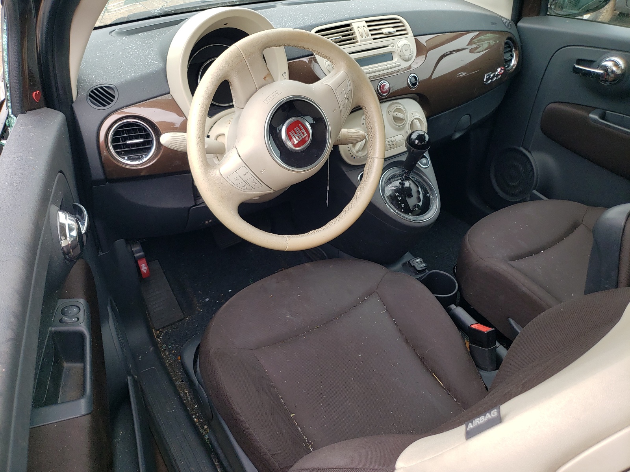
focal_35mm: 26
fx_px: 473
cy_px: 236
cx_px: 315
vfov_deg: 53.1
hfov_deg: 67.3
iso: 50
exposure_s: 1/278
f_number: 1.5
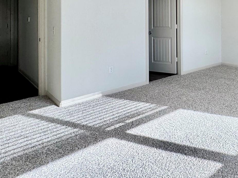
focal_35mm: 31
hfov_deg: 49.3
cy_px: 20
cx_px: 231
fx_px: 213
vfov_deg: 42.0
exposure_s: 1/120
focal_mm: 2.22
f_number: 2.2
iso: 50
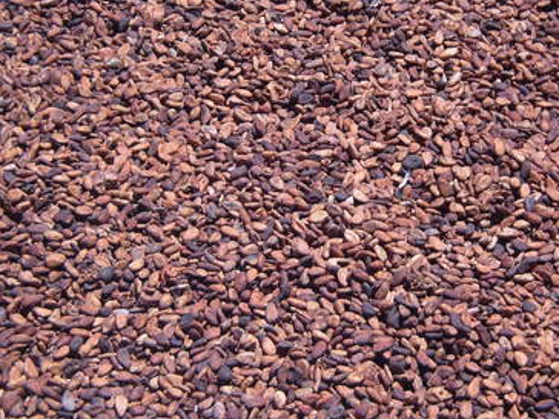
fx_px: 2067
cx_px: 293
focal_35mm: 128
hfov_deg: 15.4
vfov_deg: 11.6
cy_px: 242
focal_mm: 16
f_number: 3.9
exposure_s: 1/500
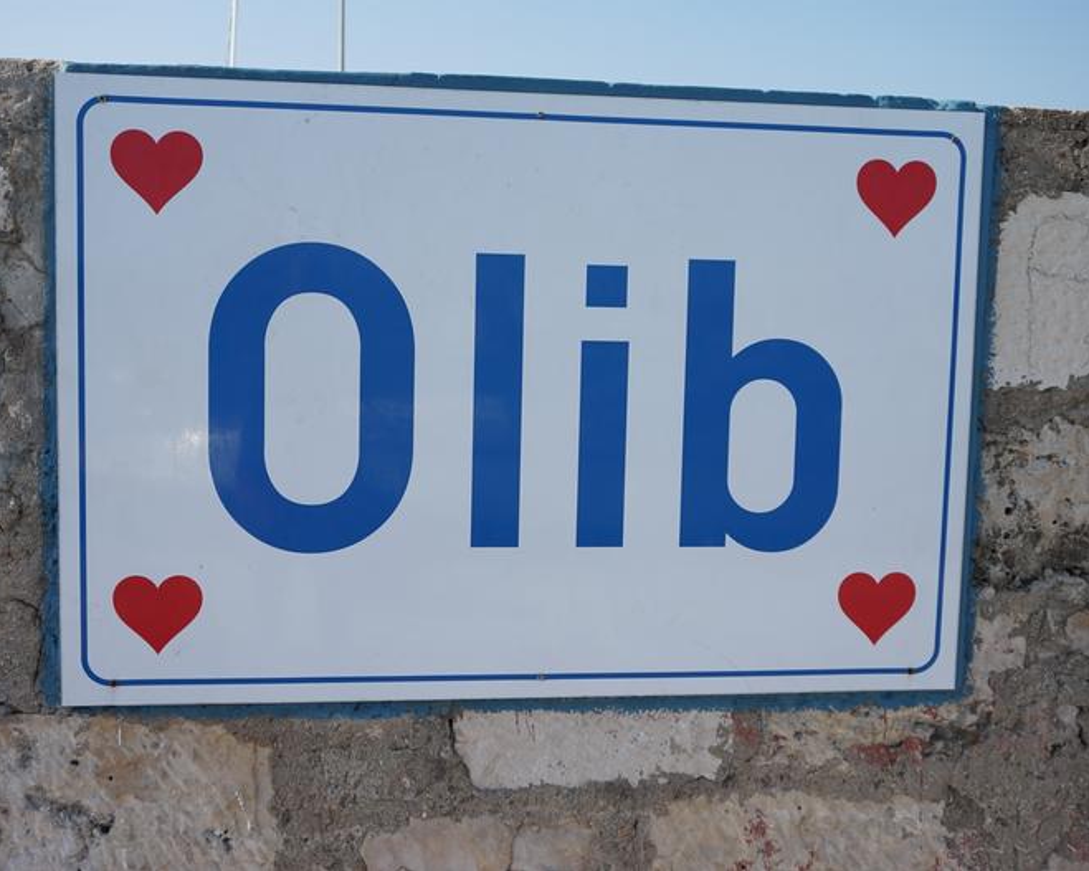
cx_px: 512
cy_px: 432
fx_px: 1321
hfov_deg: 44.8
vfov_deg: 36.5
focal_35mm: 41
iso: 100
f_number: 5
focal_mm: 24
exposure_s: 1/640
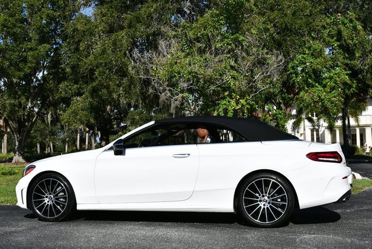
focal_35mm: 48
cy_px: 124
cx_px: 186
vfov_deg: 28.1
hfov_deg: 41.1
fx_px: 496
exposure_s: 1/320
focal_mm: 24
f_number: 9
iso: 100
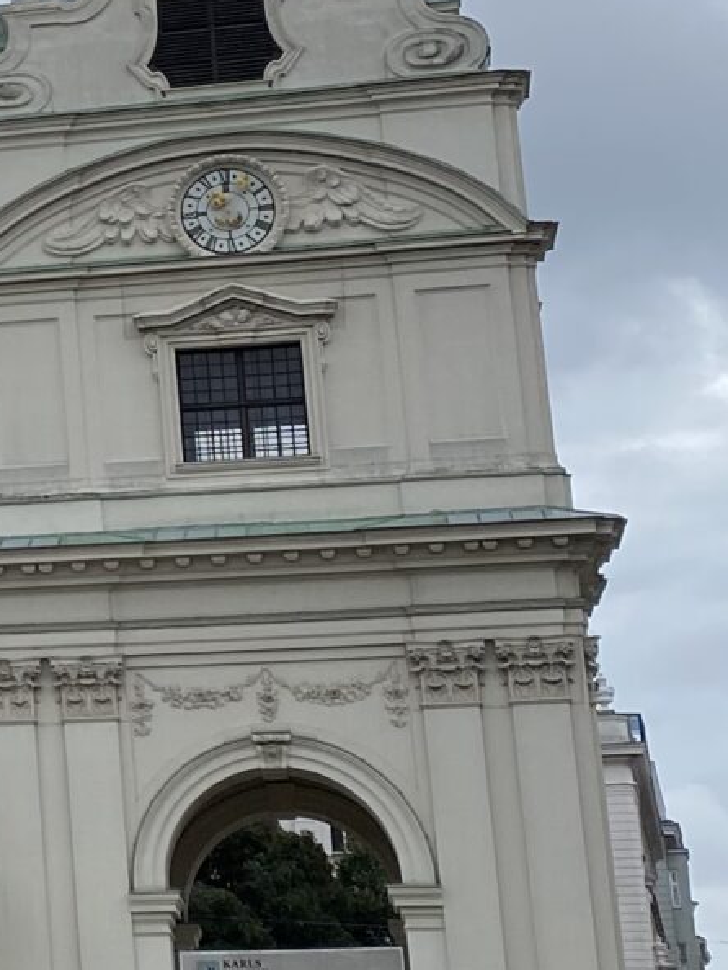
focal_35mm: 112
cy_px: 322
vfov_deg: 17.5
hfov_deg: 11.9
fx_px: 3138
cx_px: -717
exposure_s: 1/2410
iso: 32
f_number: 1.8
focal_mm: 4.25
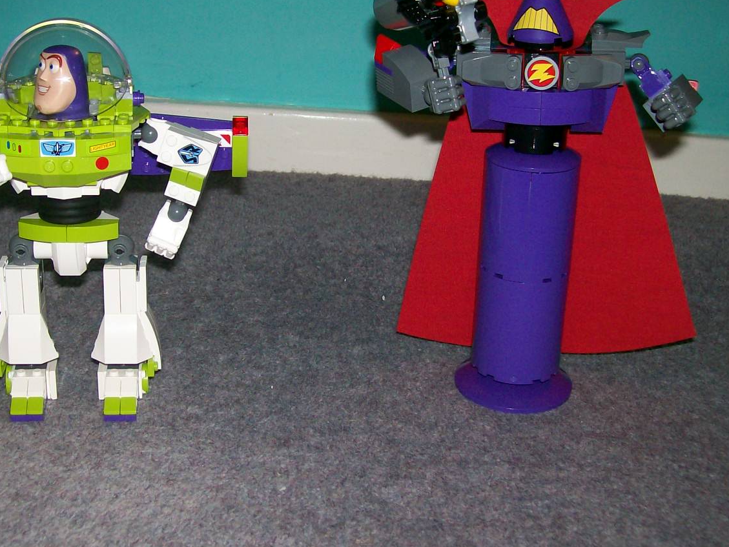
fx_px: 1074
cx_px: 287
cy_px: 224
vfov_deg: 28.5
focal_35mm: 51
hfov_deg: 37.3
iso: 80
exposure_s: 1/64
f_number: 2.7
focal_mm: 6
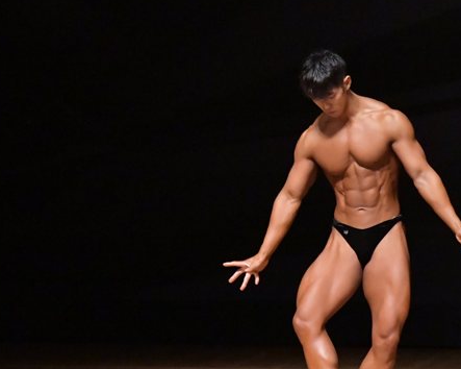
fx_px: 5373
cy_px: 205
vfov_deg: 3.9
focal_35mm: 394
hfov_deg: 4.9
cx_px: 354
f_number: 5.6
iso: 12800
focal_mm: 160
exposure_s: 1/400
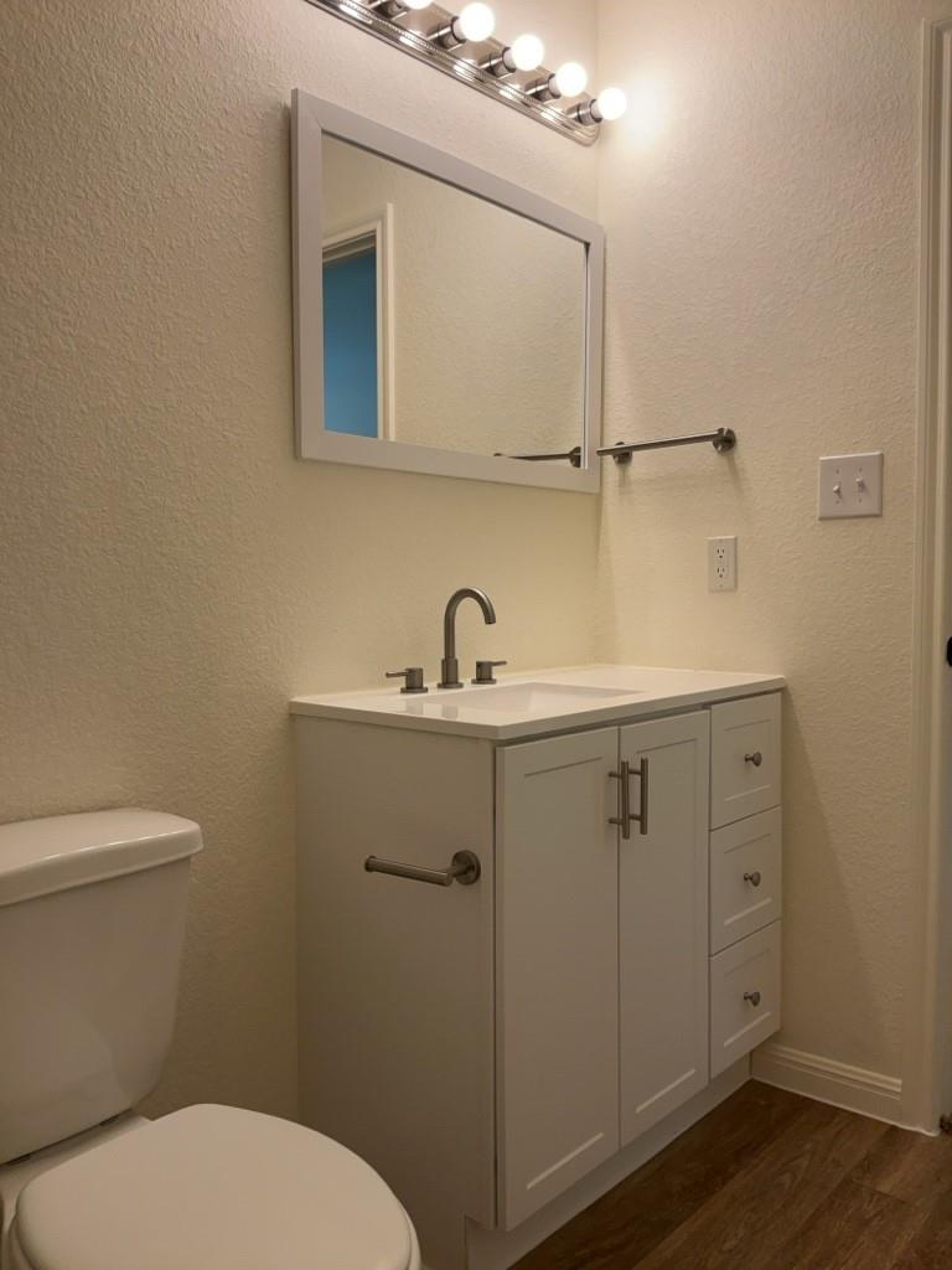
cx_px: 476
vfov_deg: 65.3
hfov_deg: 51.4
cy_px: 635
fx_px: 990
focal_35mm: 27
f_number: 1.8
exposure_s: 1/100
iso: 25
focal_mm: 3
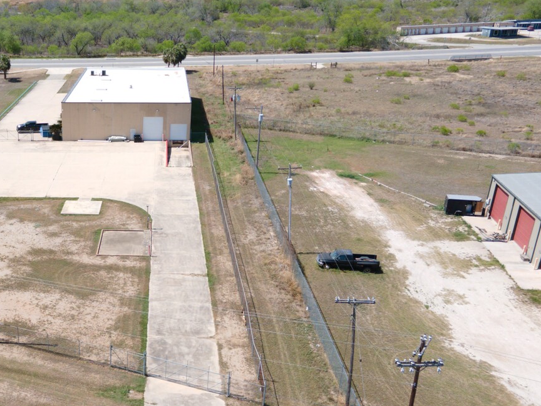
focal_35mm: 40
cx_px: 113
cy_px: 252
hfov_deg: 44.7
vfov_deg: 35.8
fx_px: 625
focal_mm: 4.5
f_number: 2.8
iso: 100
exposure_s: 1/640
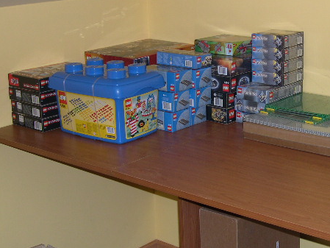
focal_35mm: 67
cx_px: 222
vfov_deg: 21.9
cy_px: 107
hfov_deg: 28.8
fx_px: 639
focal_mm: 10.1
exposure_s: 1/60
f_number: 3.1
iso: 100
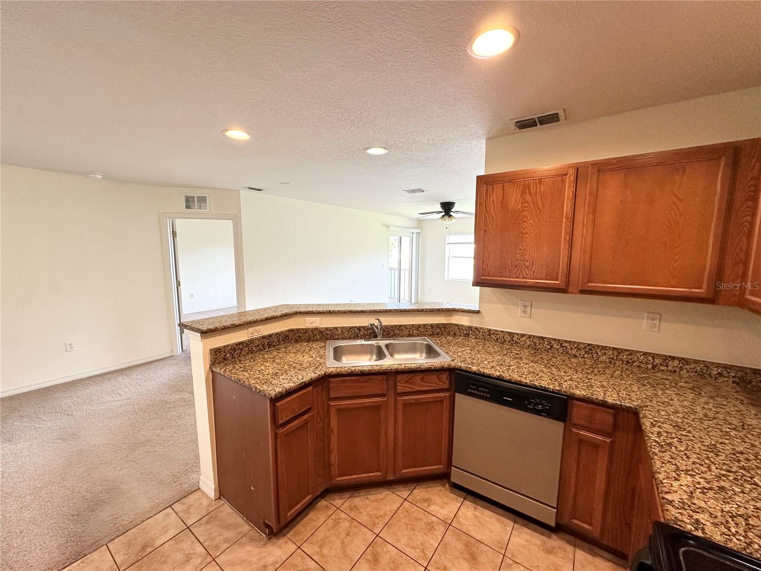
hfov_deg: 102.1
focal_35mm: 14
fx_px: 308
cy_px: 286
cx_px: 380
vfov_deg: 85.7
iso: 200
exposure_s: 1/120
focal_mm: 2.22
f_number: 2.2
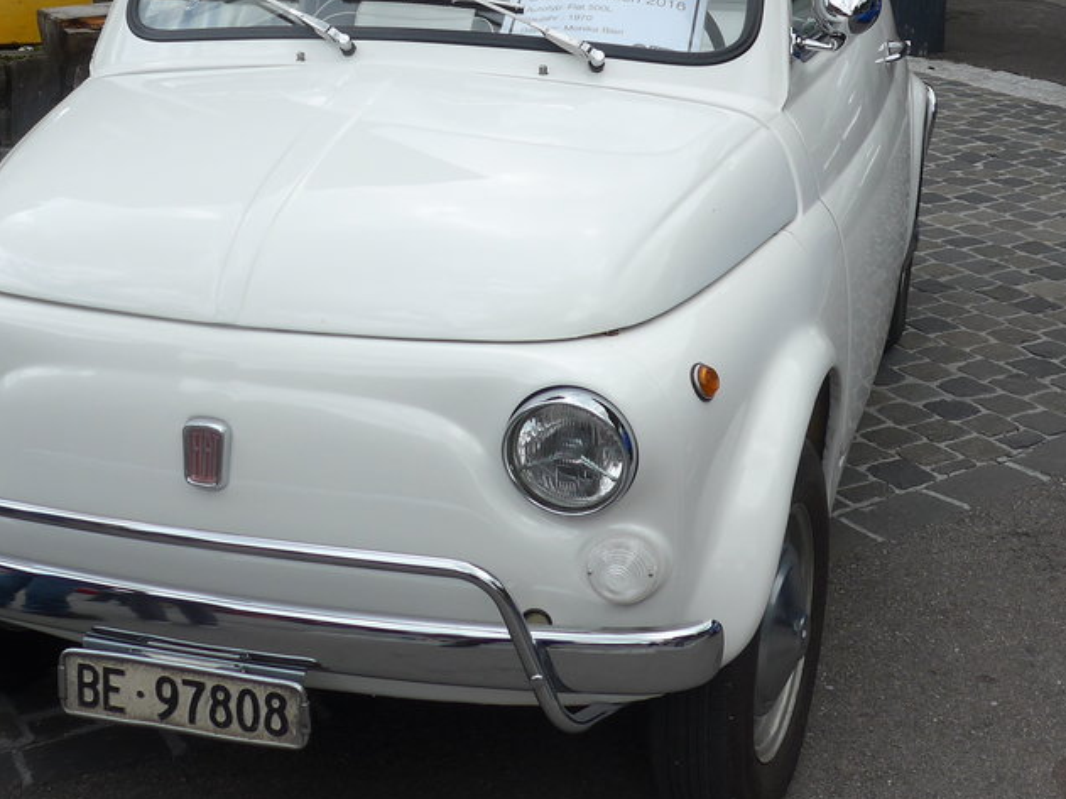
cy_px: 149
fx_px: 1817
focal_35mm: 59
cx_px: 362
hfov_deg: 32.5
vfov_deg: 24.4
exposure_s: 1/1000
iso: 80
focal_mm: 6.5
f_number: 2.8
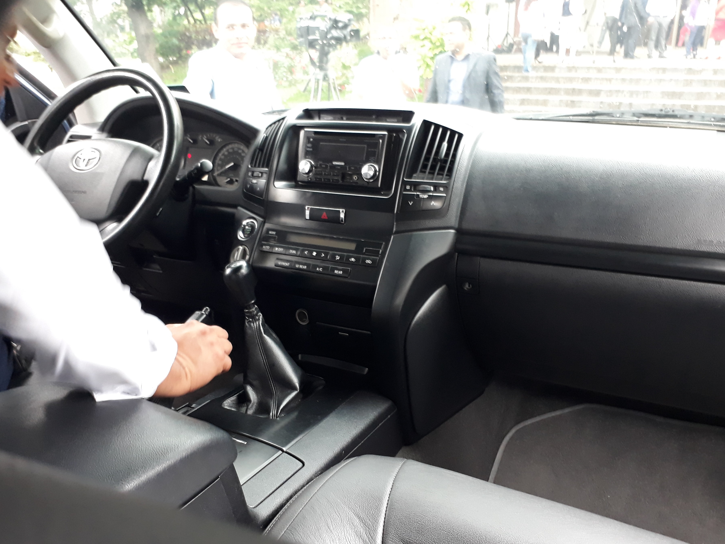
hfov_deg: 58.3
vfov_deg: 45.4
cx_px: 366
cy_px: 264
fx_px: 649
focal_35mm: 31
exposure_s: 1/30
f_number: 1.9
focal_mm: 3.6
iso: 160
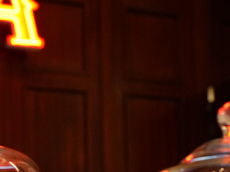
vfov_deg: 17.6
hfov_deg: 23.4
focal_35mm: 80
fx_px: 531
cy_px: 202
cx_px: 0
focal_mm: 20
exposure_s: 1/60
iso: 2500
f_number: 4
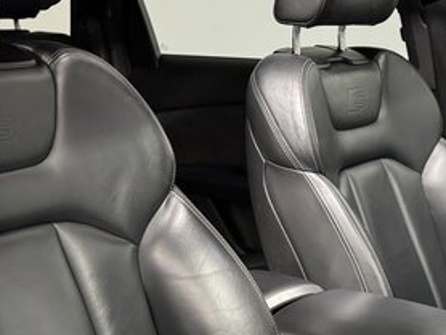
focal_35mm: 69
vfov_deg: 21.3
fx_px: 890
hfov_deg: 28.0
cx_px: 278
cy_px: 186
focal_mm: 6.76
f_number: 1.78
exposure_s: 1/33
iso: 800
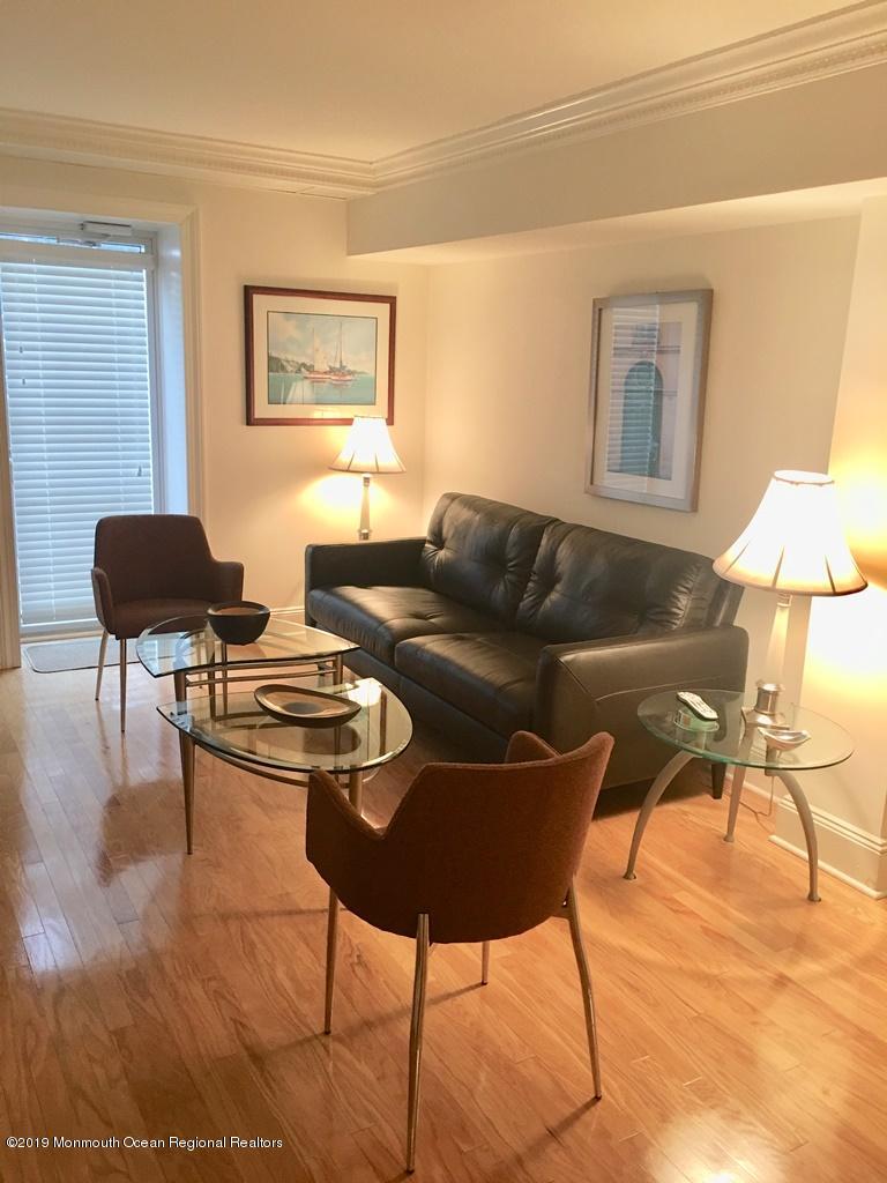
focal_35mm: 29
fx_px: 991
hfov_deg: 48.2
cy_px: 592
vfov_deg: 61.7
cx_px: 444
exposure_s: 1/15
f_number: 2.2
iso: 50
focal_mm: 4.15
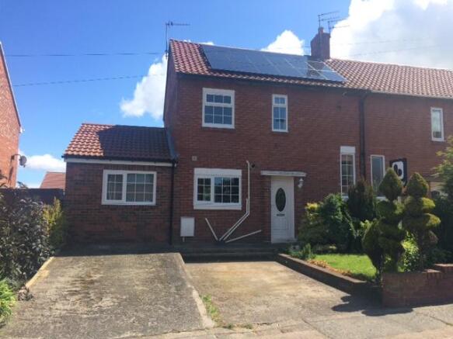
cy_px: 170
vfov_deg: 48.2
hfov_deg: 61.7
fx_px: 379
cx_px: 226
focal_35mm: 29
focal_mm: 4.15
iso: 32
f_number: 2.2
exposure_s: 1/1414
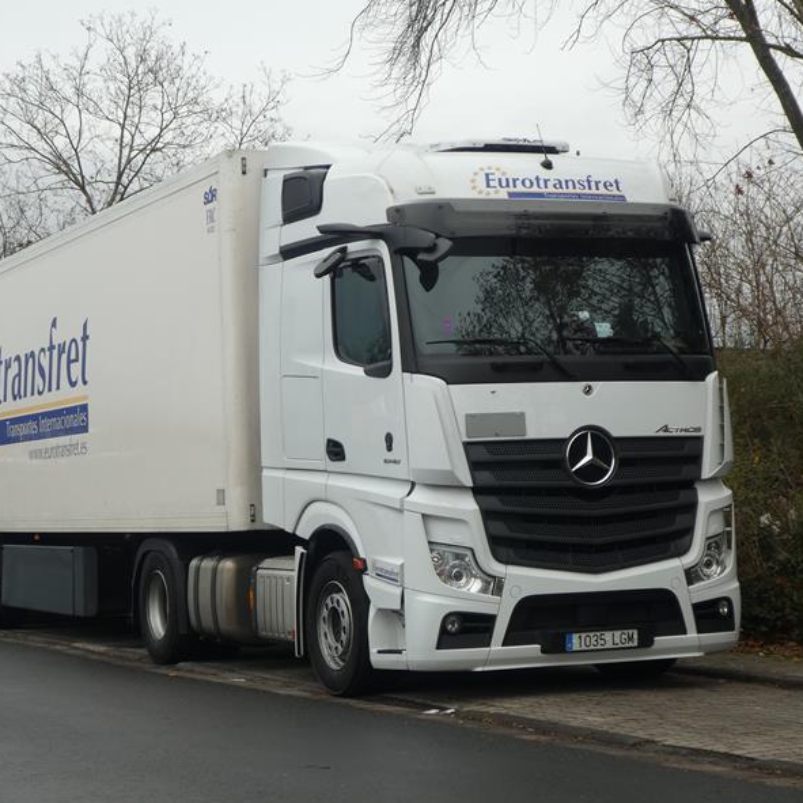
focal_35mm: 73
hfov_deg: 23.6
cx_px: 330
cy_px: 397
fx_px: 1916
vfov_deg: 23.7
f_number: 4.3
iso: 100
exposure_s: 1/80
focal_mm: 10.9
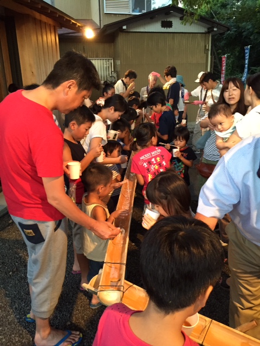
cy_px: 173
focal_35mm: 29
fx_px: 290
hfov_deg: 48.2
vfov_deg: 61.7
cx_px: 130
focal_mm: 4.15
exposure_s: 1/24
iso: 250
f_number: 2.2
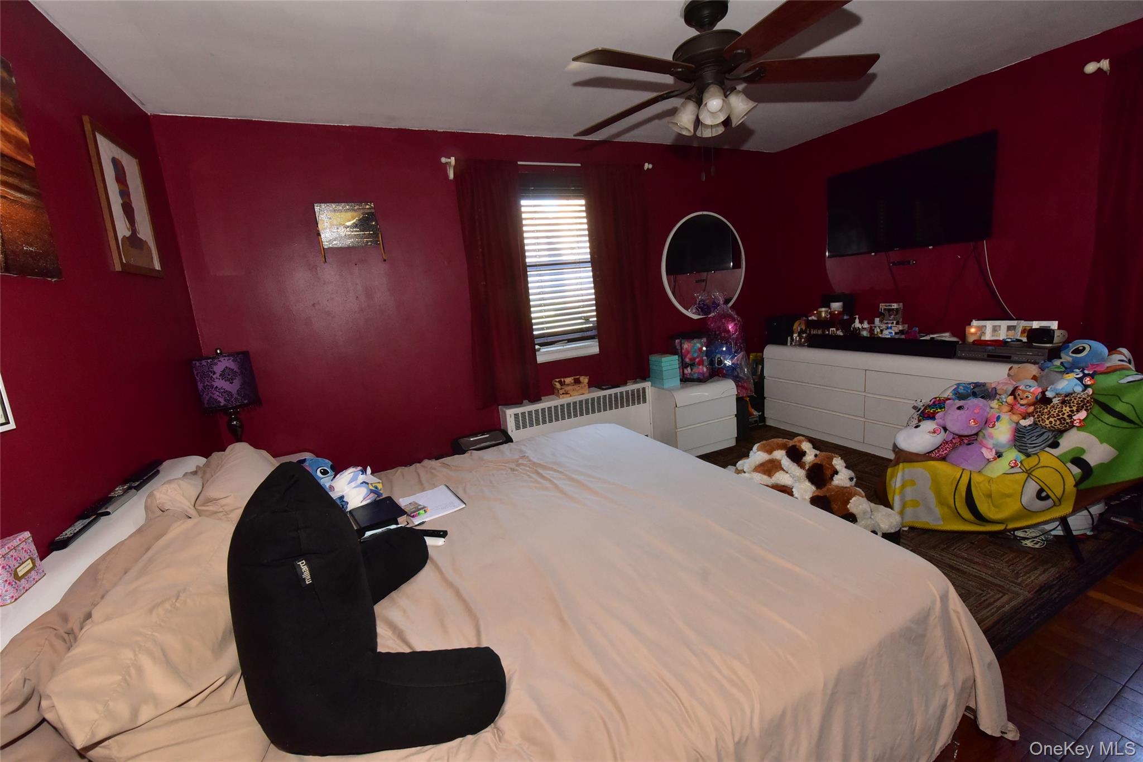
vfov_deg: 81.2
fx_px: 444
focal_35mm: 14
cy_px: 381
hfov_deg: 104.3
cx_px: 572
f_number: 10
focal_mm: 14
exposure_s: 1/60
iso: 3200
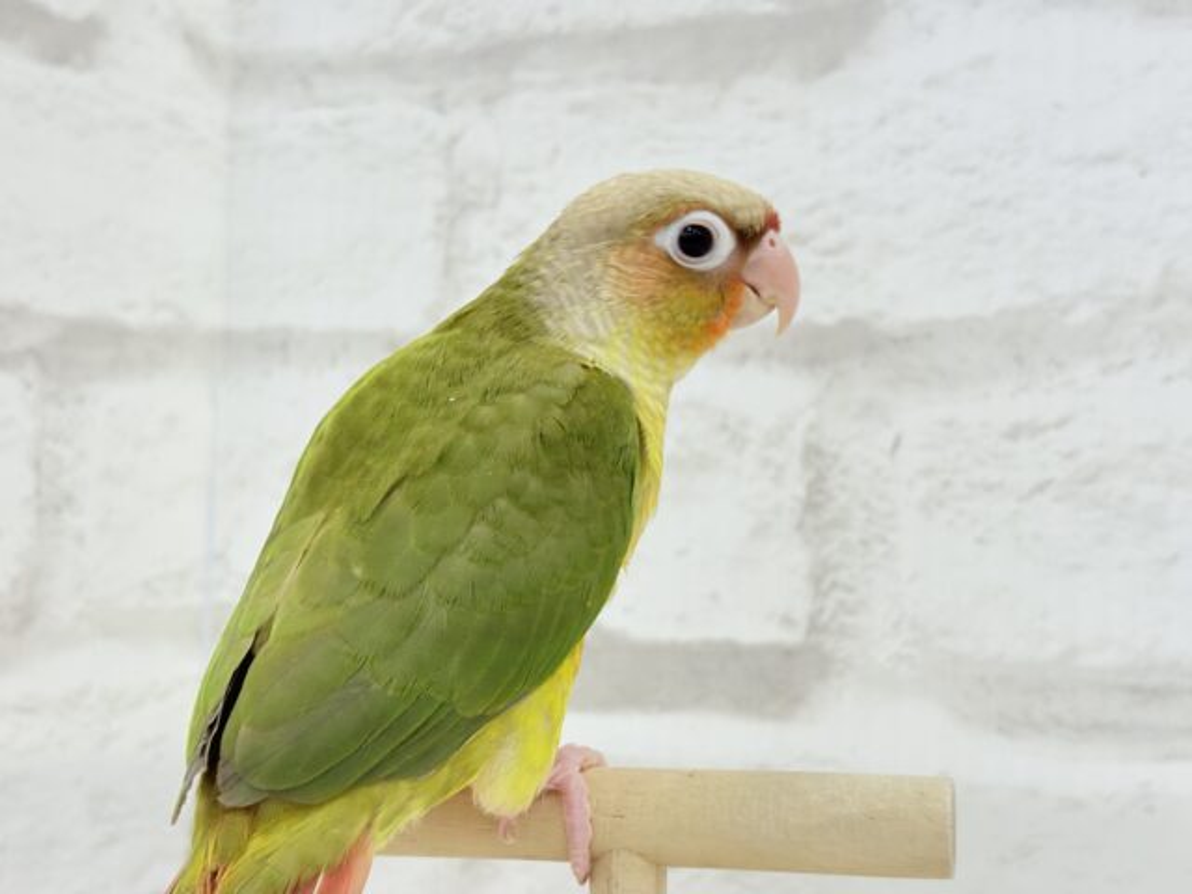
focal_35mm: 52
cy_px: 447
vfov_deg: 28.0
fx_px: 1791
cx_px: 596
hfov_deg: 36.8
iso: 64
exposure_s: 1/100
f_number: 1.6
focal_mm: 5.96
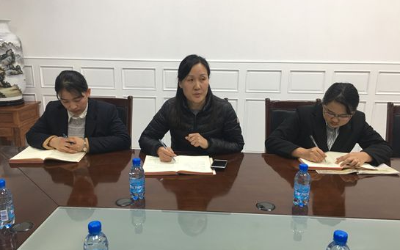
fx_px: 338
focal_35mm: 31
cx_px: 201
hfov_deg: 61.2
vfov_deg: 40.6
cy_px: 133
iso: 32
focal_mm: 4.15
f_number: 2.2
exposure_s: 1/17
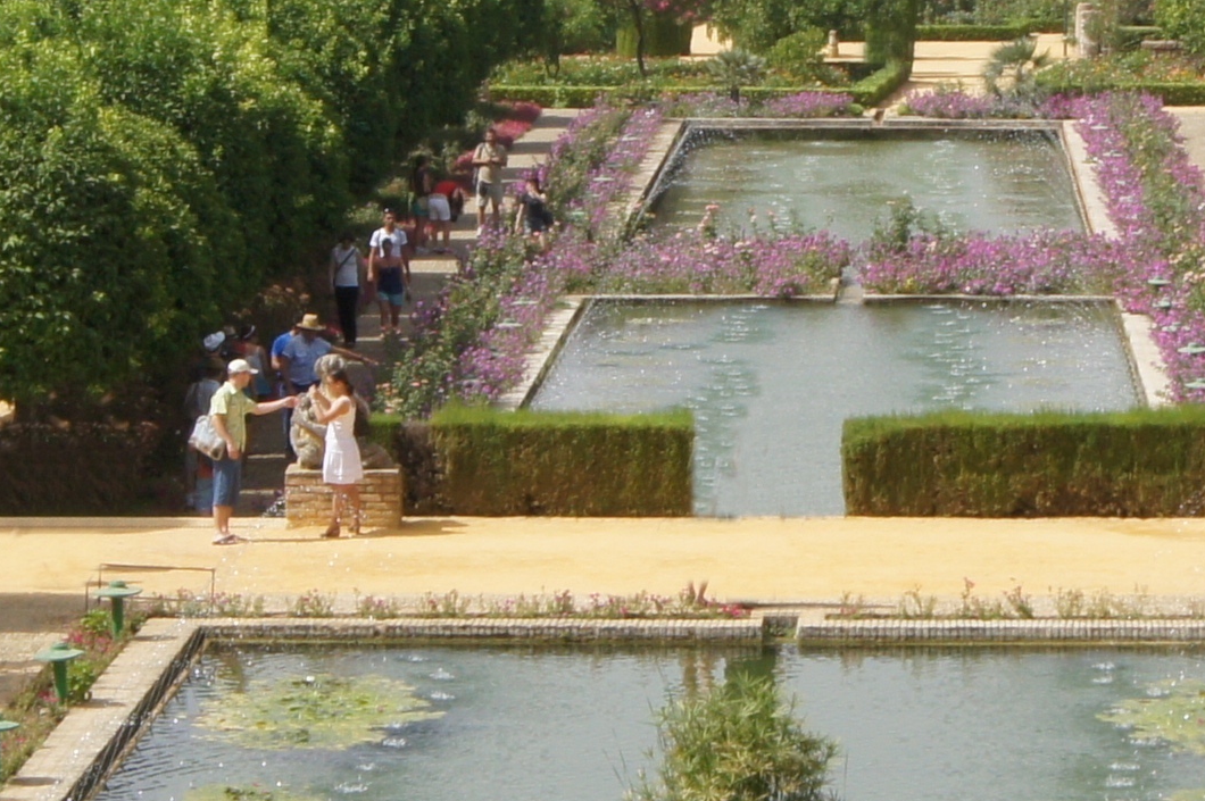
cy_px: 218
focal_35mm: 195
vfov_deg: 7.0
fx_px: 6522
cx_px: 875
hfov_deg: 10.5
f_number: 13
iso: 200
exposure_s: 1/200
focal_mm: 30
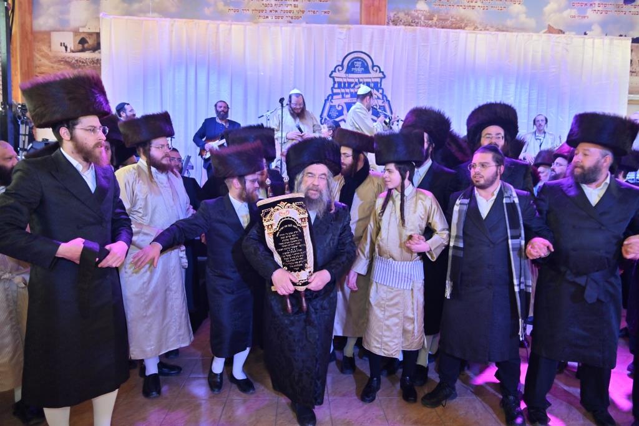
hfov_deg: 73.7
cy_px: 213
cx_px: 320
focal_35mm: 24
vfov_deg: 53.1
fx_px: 426
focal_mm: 24
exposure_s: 1/160
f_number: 4
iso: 800
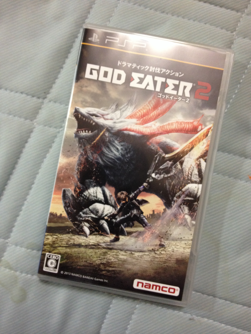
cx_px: 126
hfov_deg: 40.7
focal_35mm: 35
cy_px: 167
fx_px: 338
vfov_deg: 52.6
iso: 200
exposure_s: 1/20
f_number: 2.4
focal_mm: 4.28
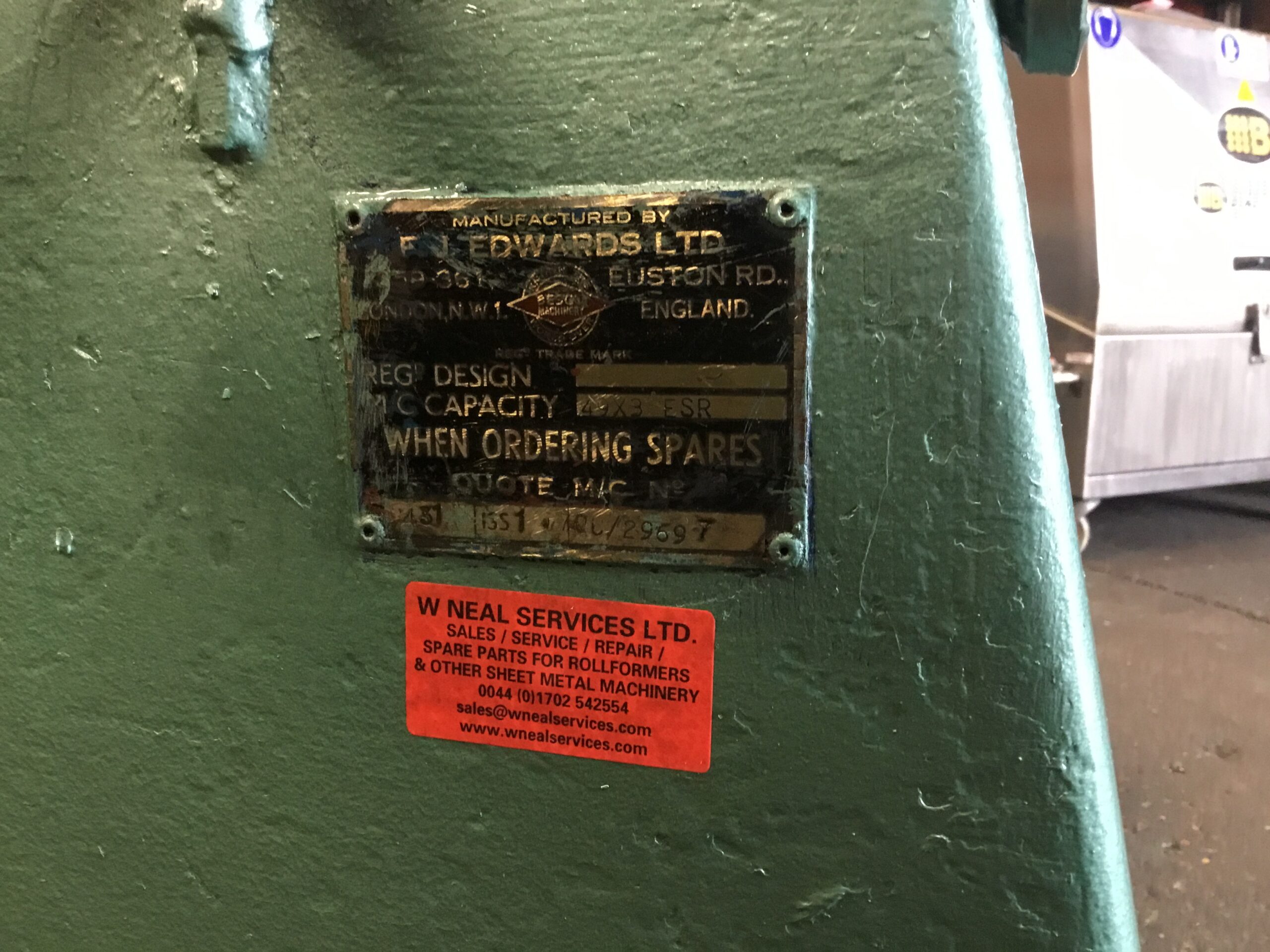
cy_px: 476
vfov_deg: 45.4
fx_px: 1137
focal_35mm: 31
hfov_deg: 58.4
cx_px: 635
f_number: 2.4
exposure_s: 1/33
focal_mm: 3.3
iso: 250
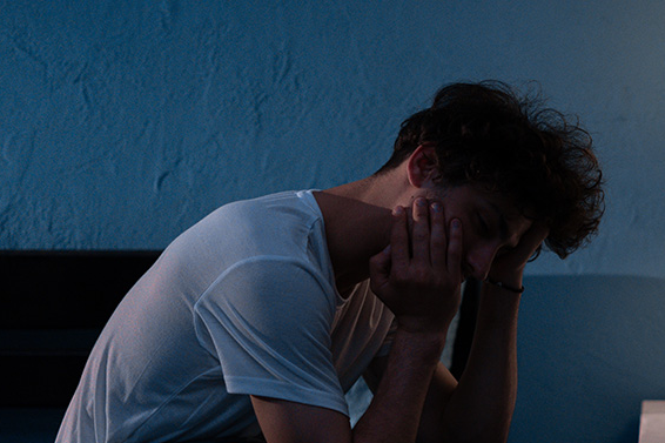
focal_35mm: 106
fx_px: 1957
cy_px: 310
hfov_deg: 18.9
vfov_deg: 12.9
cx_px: 612
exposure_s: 1/100
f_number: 1.8
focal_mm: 50
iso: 800
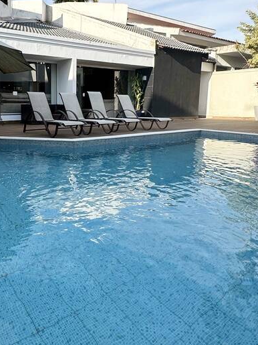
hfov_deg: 47.1
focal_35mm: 29
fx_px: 288
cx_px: 78
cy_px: 148
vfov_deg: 61.4
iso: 50
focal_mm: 2.22
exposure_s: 1/836
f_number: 2.2
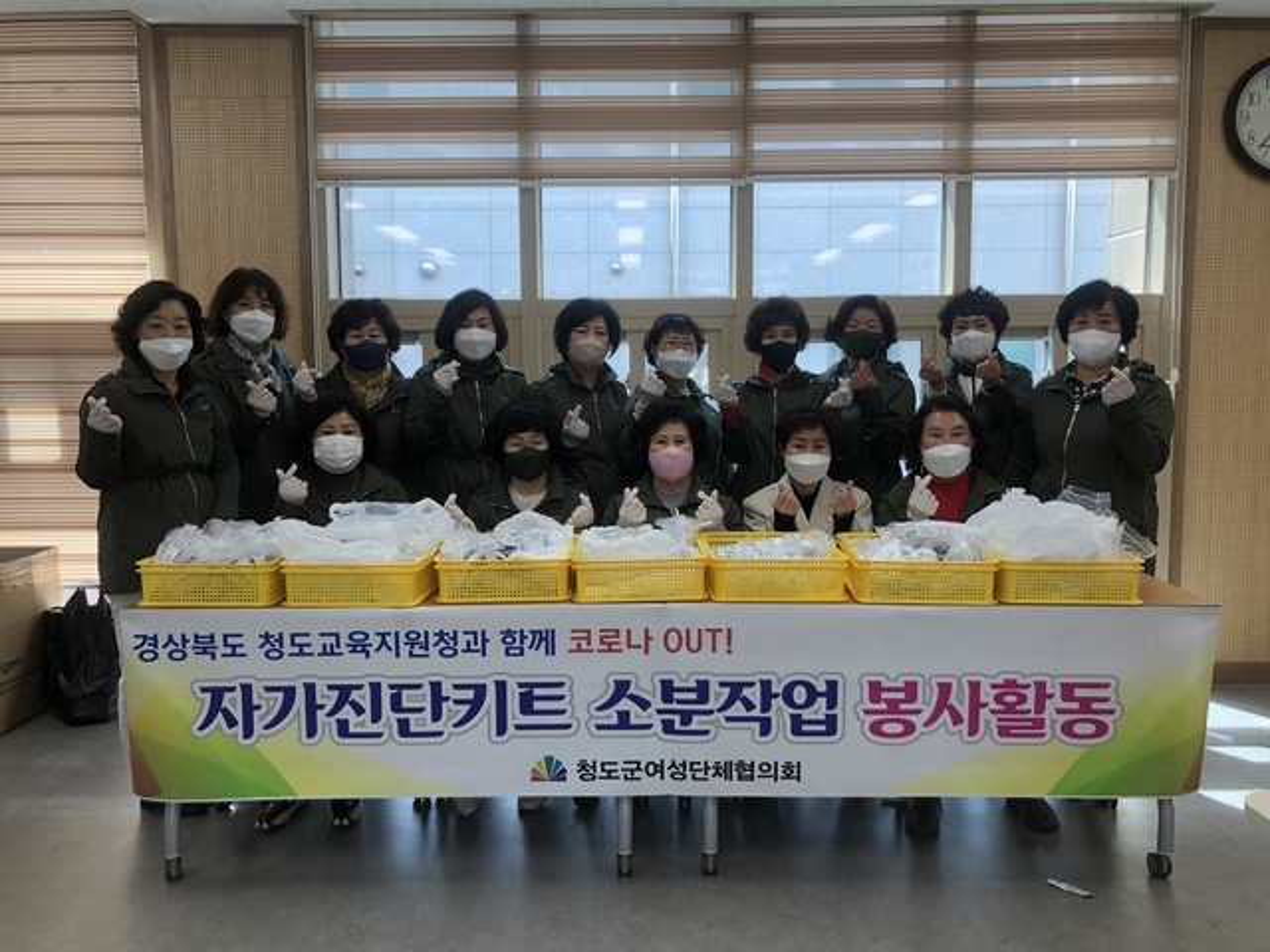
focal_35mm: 28
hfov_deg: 63.4
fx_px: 1027
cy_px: 476
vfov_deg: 49.7
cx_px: 635
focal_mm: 3.99
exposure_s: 1/120
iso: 40
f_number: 1.8
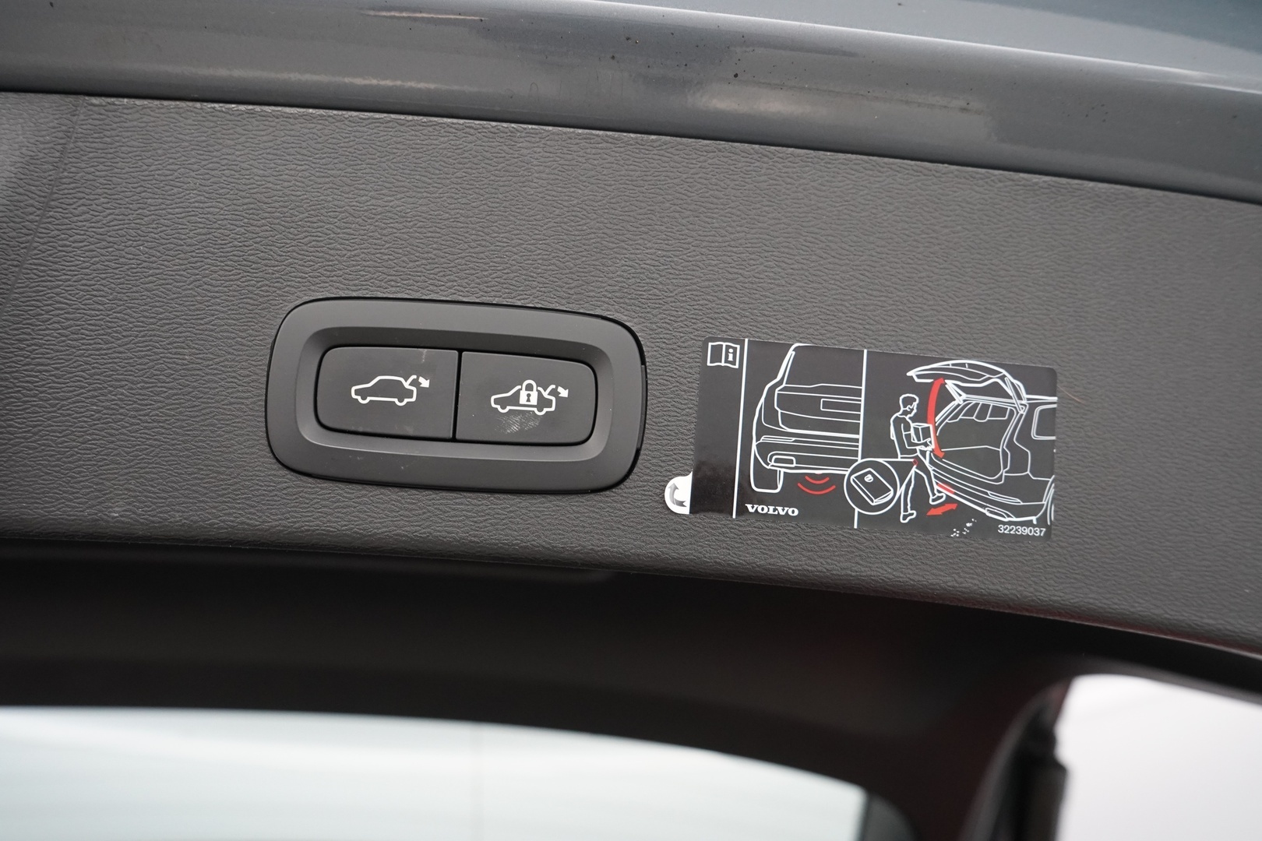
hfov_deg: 65.5
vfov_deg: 46.4
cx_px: 631
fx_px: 981
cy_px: 420
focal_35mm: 28
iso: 4000
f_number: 6.3
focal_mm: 28
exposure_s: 1/60
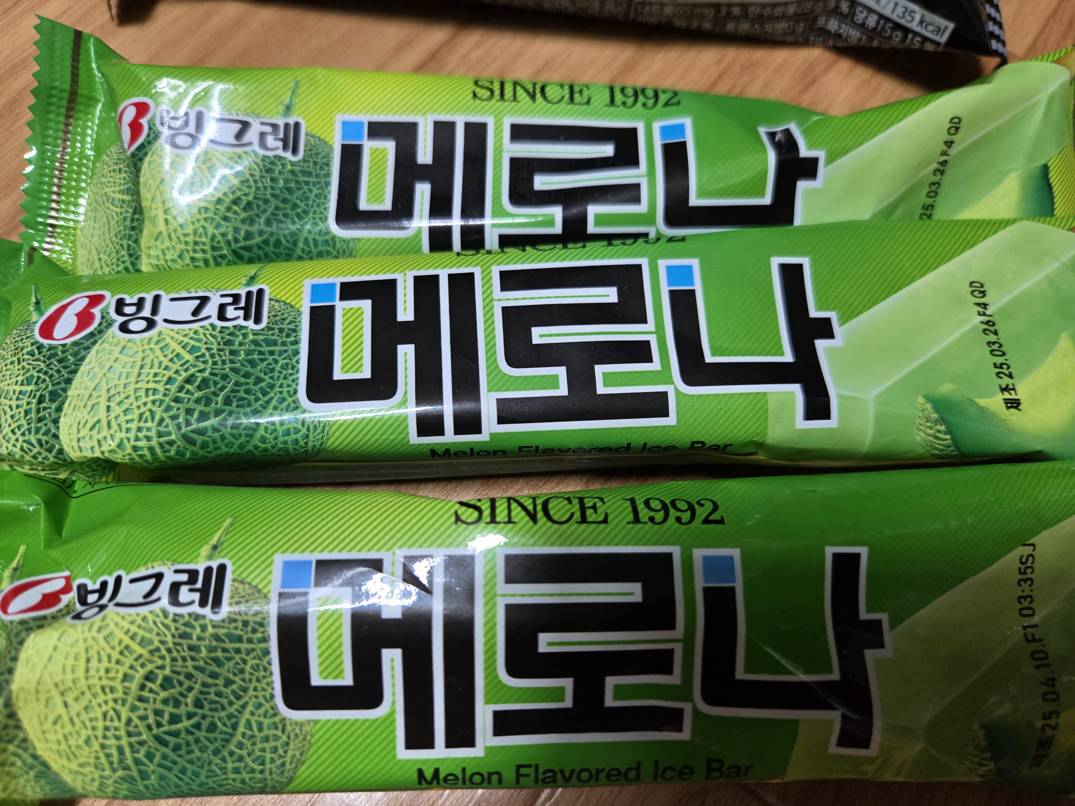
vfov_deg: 58.9
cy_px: 403
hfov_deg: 73.9
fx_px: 714
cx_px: 538
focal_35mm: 23
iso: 400
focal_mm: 5.4
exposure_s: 1/120
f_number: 1.8
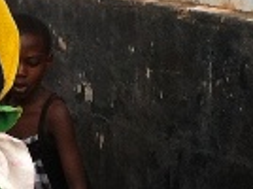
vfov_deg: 5.5
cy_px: 254
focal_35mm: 267
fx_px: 1948
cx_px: 279
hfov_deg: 7.4
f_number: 2.8
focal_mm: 3.85
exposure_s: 1/397
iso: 80
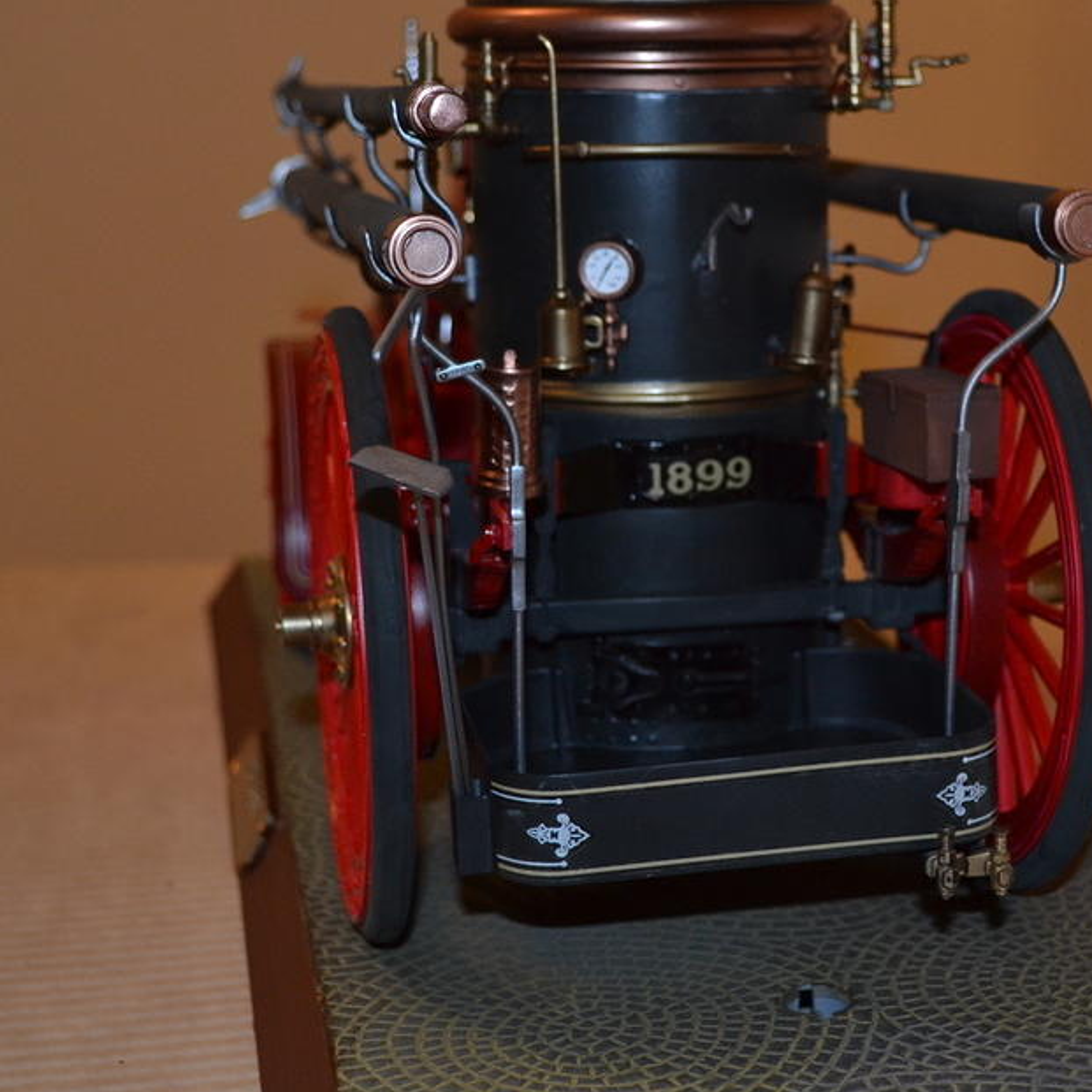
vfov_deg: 26.8
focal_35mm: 64
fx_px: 2284
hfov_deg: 26.8
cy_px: 422
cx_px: 703
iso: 720
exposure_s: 1/60
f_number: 4.2
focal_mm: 26
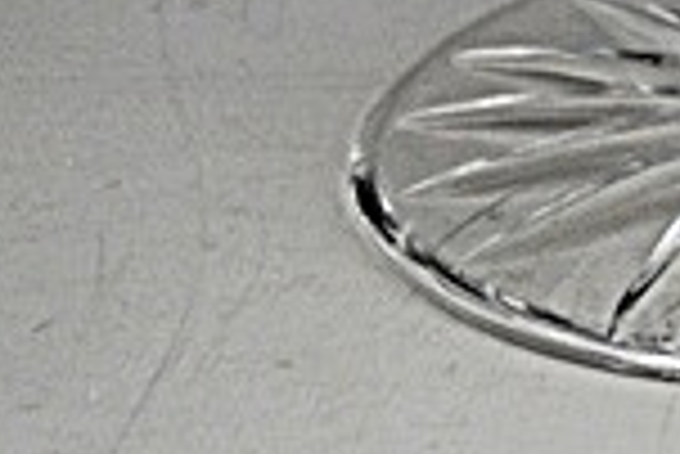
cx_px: 1482
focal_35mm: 250
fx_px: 4727
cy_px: -551
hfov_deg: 7.8
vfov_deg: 5.4
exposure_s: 1/125
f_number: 5.6
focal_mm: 36
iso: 400
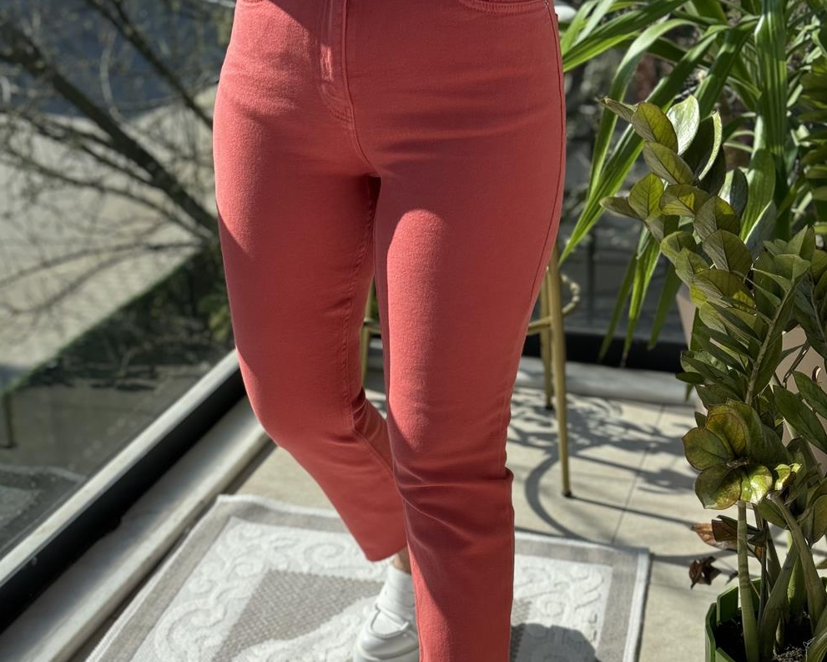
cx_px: 412
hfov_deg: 30.0
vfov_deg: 24.1
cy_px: 447
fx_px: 1542
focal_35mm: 63
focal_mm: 6.86
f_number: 1.78
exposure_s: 1/1681
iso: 64
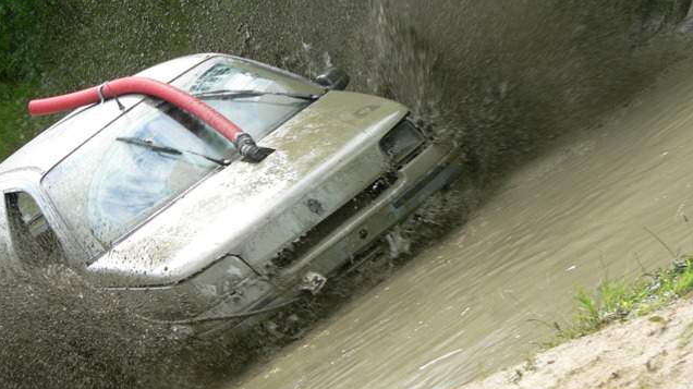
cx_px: 345
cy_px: 155
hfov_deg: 11.2
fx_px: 3526
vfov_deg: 6.3
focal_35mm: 192
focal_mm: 29.1
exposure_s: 1/160
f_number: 4
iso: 80
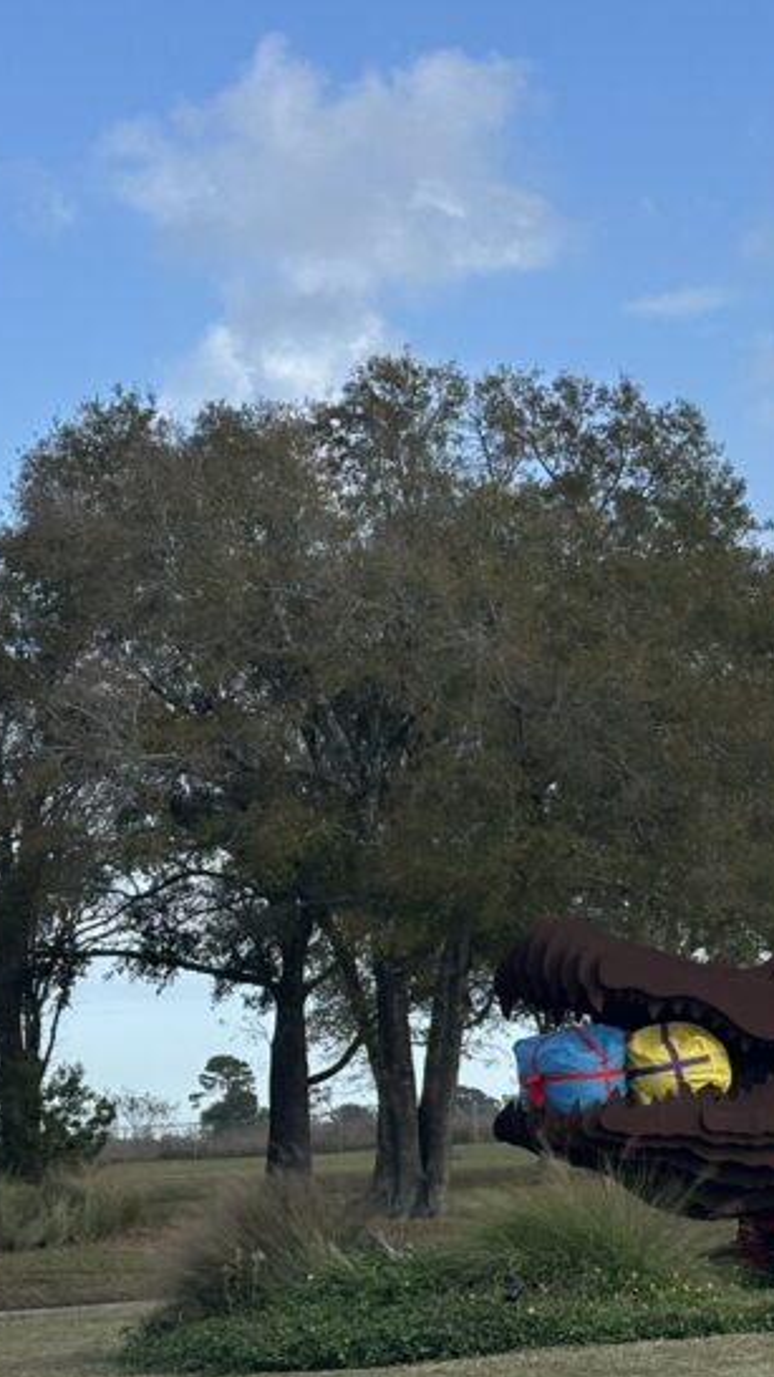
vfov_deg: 21.8
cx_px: 930
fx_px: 3577
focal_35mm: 98
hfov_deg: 12.1
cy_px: 741
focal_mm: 6.86
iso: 64
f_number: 1.78
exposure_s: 1/3731
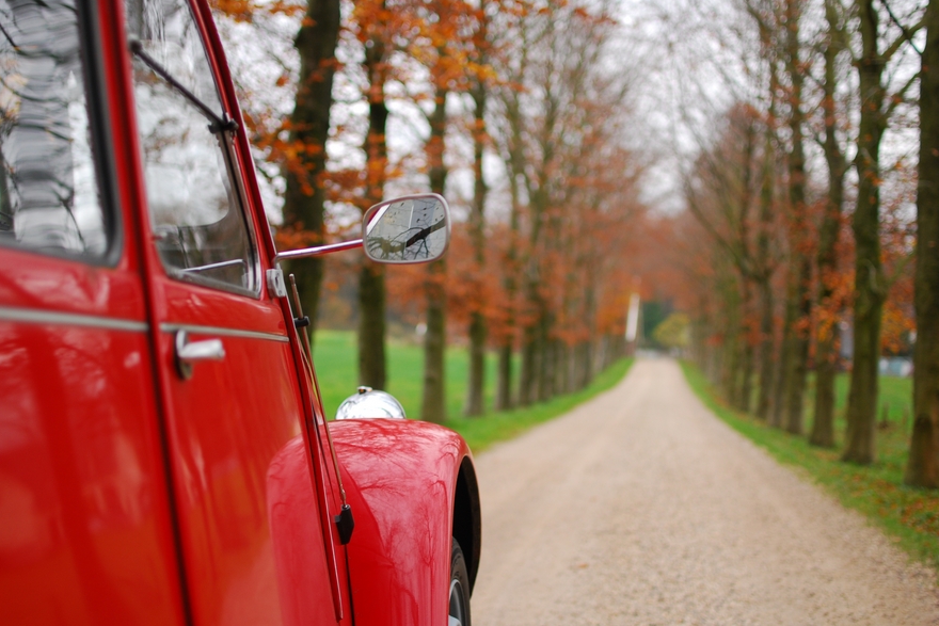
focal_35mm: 54
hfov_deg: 37.2
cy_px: 319
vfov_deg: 25.3
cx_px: 476
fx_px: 1396
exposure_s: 1/160
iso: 200
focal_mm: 35
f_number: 1.8
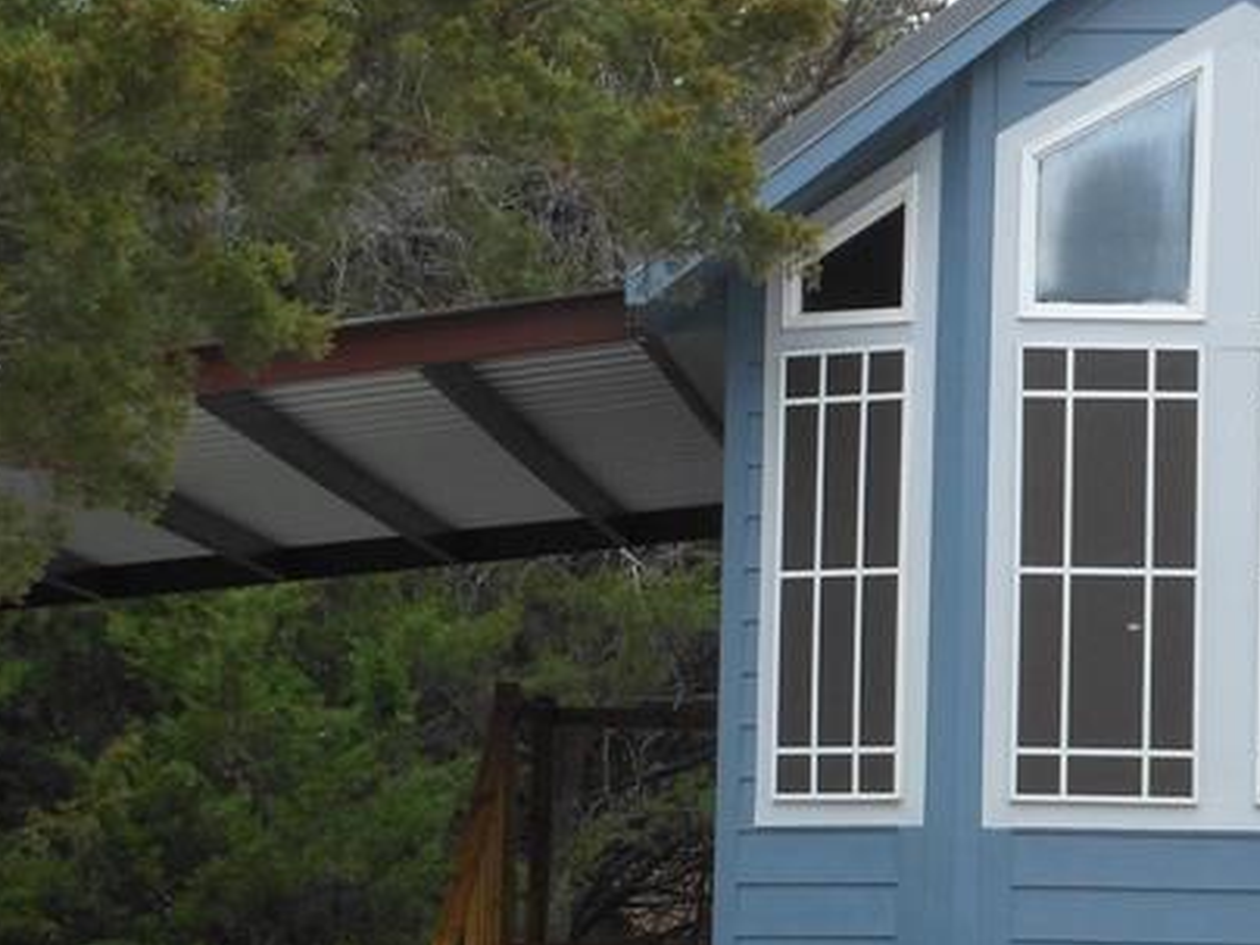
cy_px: 711
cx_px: 973
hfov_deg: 14.3
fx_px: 4987
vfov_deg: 10.8
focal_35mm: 137
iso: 80
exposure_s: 1/100
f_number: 4.9
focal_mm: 9.6
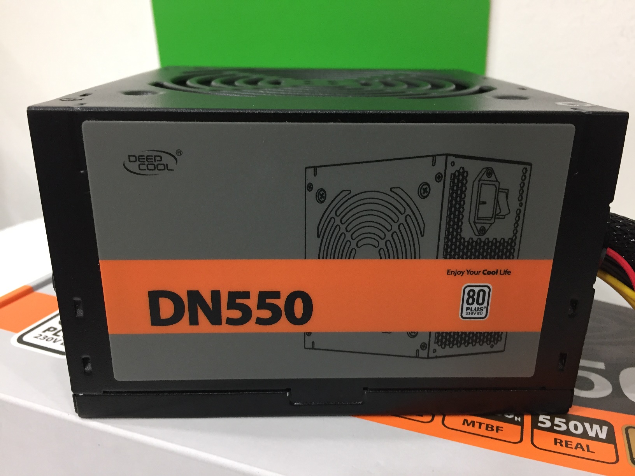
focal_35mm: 29
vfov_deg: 48.2
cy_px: 238
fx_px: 532
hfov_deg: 61.7
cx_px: 318
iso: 160
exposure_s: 1/33
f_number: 2.2
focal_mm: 4.15
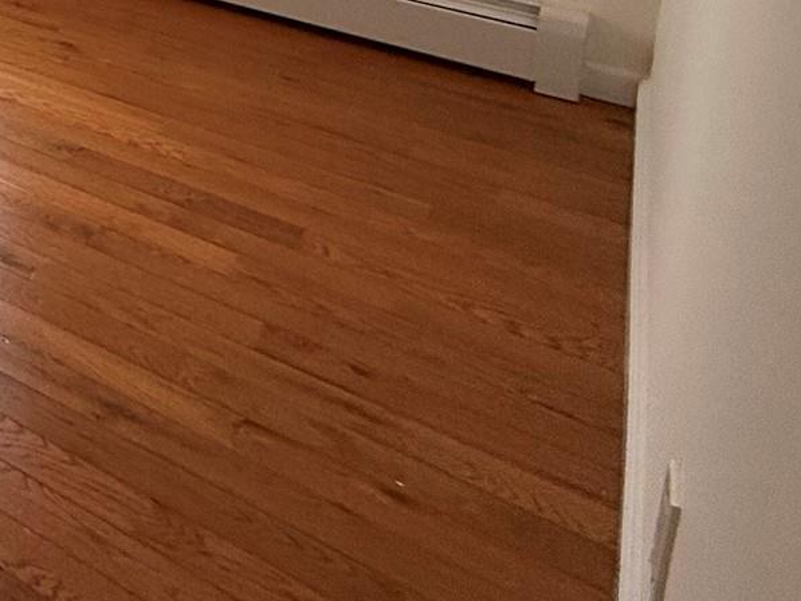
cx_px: -537
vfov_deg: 23.9
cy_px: -300
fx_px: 1111
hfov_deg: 24.5
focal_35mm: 48
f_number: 2.2
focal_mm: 2.22
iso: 64
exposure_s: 1/113
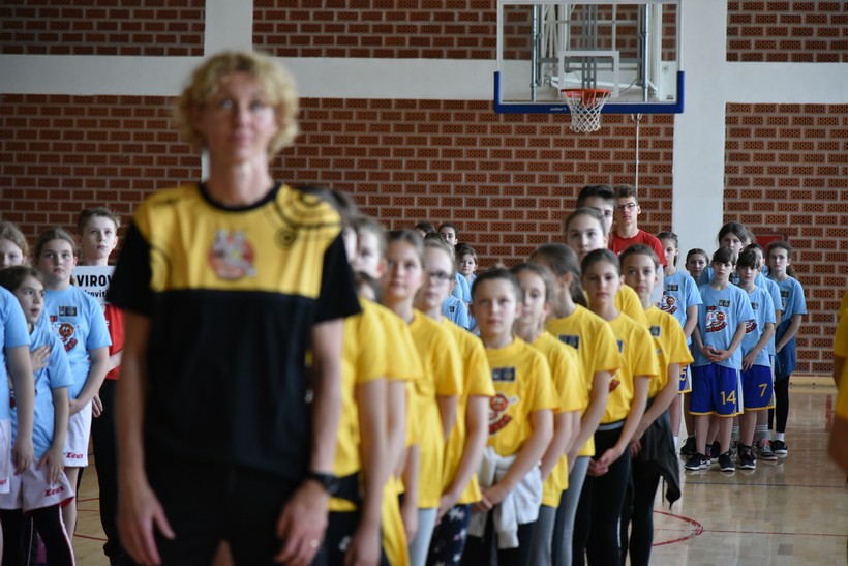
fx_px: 2827
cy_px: 283
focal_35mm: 120
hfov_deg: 17.1
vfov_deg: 11.4
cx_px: 424
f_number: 4
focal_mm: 120
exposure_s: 1/1250
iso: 3200
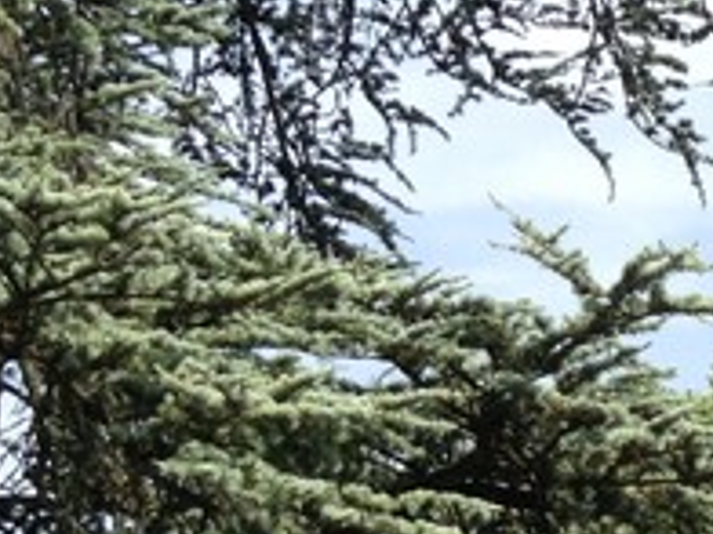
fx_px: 2781
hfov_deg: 13.5
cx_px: 1146
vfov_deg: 10.7
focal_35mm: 135
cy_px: 690
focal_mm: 3.3
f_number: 2.4
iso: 32
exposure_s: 1/724
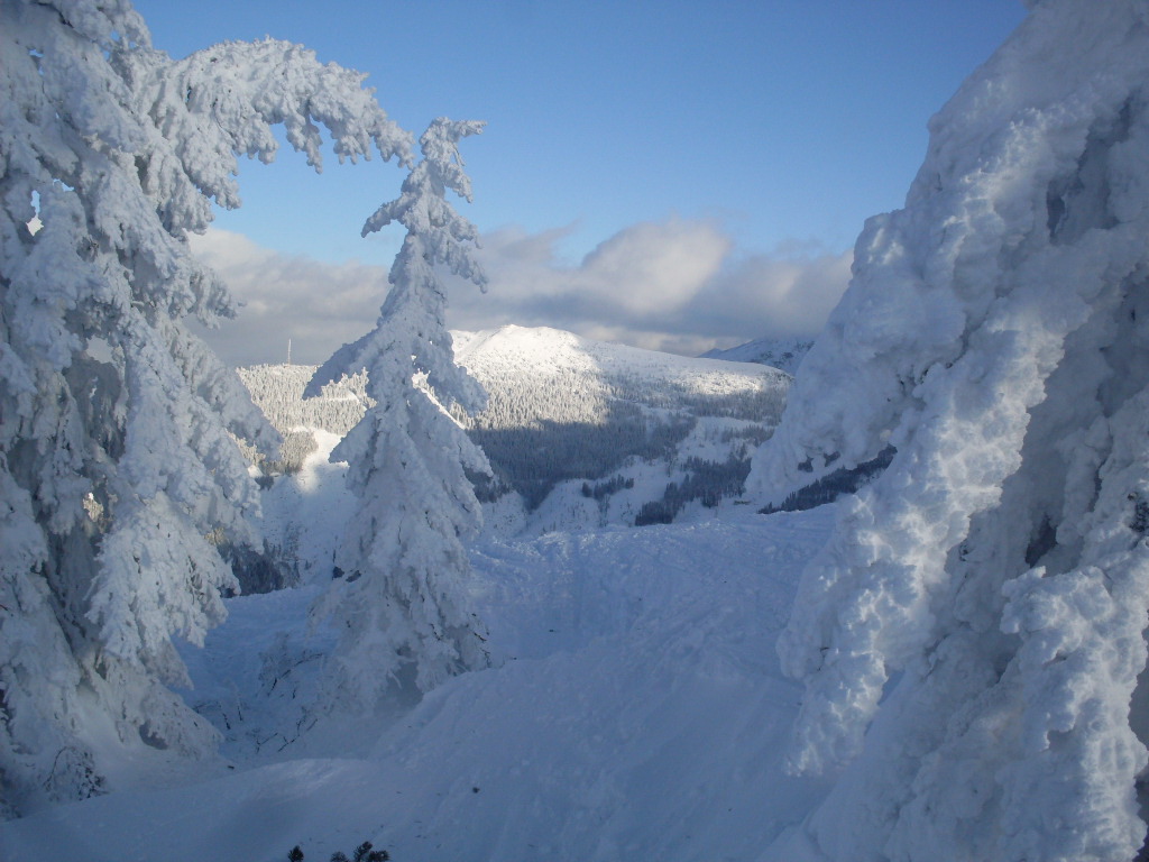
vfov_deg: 37.7
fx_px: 1261
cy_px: 431
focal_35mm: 38
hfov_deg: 49.0
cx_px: 574
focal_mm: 6.3
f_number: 8.4
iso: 80
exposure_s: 1/350
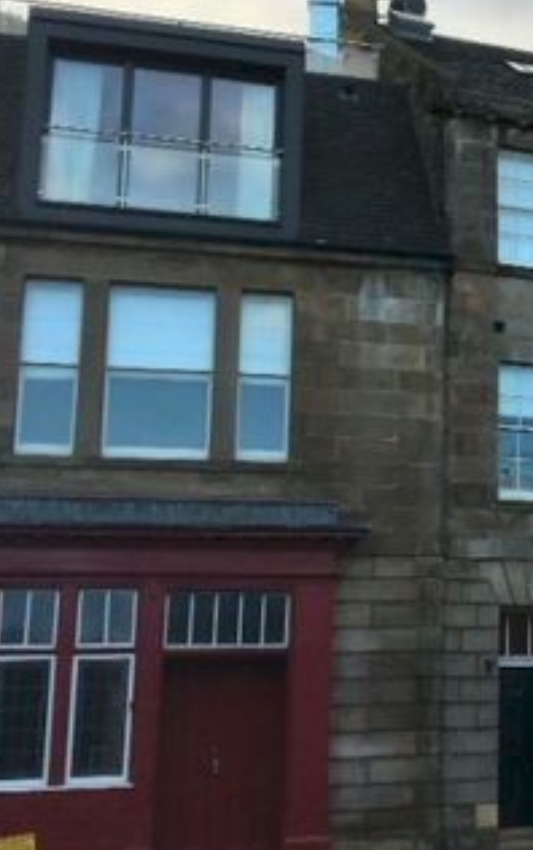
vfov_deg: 30.1
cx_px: 711
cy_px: 343
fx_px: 1578
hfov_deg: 17.8
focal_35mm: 68
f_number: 2.2
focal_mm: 4.15
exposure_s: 1/342
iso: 25
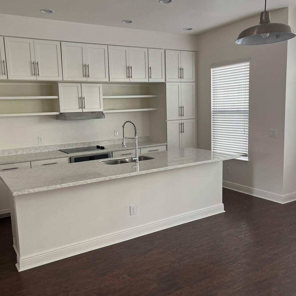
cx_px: 131
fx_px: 300
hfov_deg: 52.4
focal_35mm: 31
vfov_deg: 52.5
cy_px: 147
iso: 125
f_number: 1.6
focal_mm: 5.1
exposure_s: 1/109
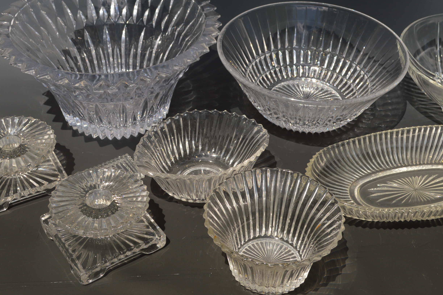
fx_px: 659
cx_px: 214
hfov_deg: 37.1
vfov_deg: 25.2
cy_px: 134
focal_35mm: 54
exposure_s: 1/250
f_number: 8
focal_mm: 29
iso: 100
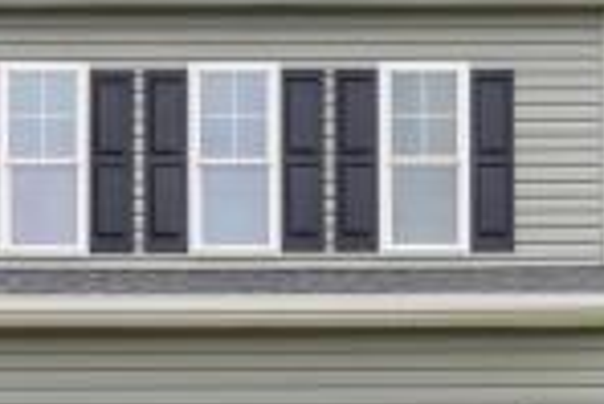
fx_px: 1478
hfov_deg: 22.7
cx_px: 516
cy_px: 257
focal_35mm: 88
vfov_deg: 15.5
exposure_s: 1/640
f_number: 8
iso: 640
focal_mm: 29
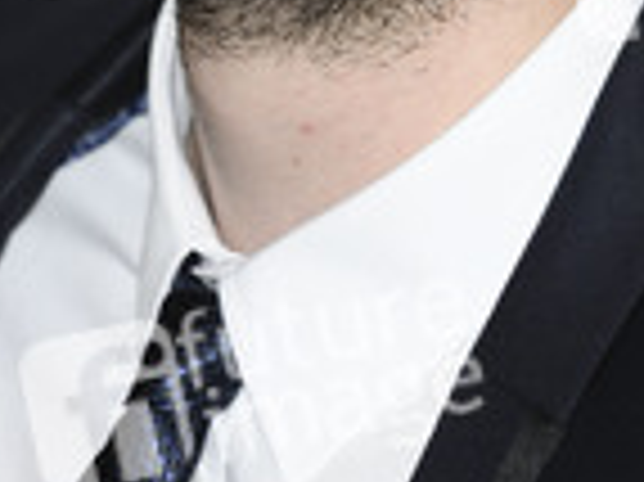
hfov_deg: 4.4
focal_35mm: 451
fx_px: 8383
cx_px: 385
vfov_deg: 3.3
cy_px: -288
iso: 200
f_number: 4
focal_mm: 112
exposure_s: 1/200
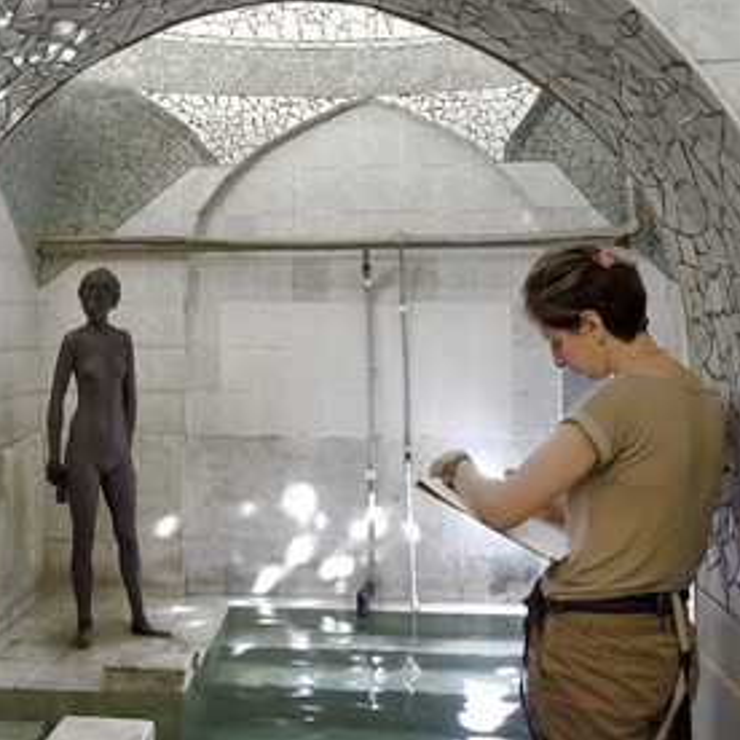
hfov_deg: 38.1
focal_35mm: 44
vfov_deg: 38.3
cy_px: 367
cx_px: 276
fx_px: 1064
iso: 1600
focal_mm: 34
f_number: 9
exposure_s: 1/20
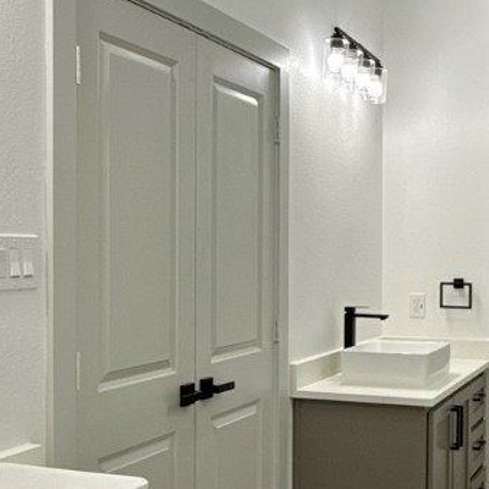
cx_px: 327
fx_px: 895
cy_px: 271
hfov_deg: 30.3
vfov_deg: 30.5
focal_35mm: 56
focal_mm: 2.22
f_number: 2.2
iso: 64
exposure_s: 1/120
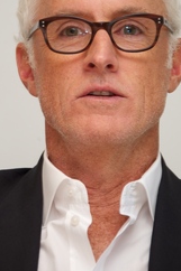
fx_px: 2621
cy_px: 93
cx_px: 89
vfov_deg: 5.9
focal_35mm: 347
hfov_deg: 4.0
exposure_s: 1/60
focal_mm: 210
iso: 500
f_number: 5.6
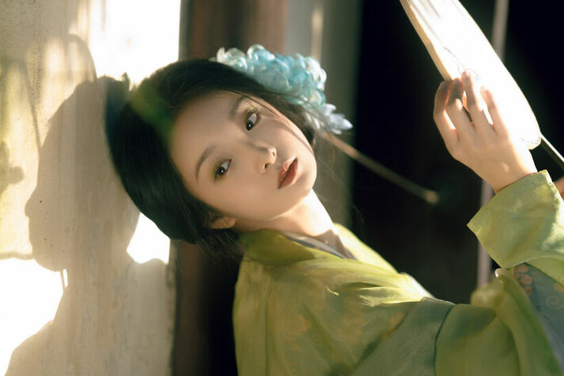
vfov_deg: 11.0
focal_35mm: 125
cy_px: 239
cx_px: 220
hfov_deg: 16.4
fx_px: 1958
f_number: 1.6
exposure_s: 1/2000
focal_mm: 85
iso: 200
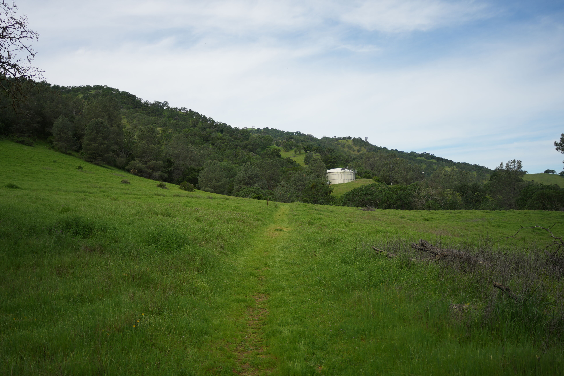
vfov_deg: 42.3
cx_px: 272
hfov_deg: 60.3
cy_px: 207
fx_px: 486
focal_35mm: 31
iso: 100
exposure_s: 1/800
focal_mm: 28
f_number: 4
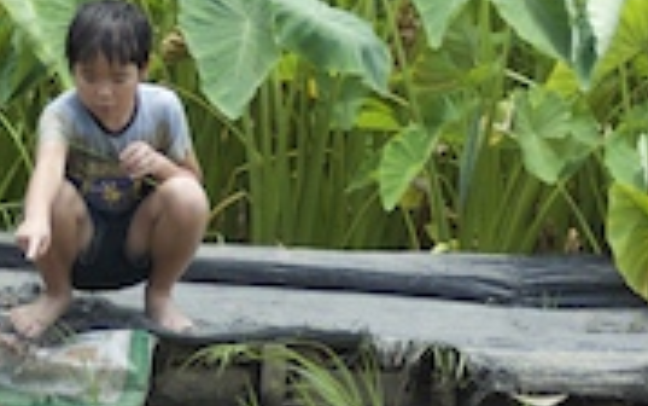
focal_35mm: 535
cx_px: 243
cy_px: 134
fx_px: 9451
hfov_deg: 3.9
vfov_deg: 2.5
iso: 800
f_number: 6.3
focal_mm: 98
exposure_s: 1/1250
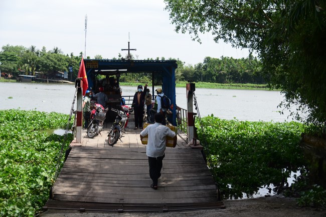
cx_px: 163
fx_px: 435
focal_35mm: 48
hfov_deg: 41.1
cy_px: 108
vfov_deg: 28.1
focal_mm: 48
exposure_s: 1/3200
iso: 500
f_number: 4
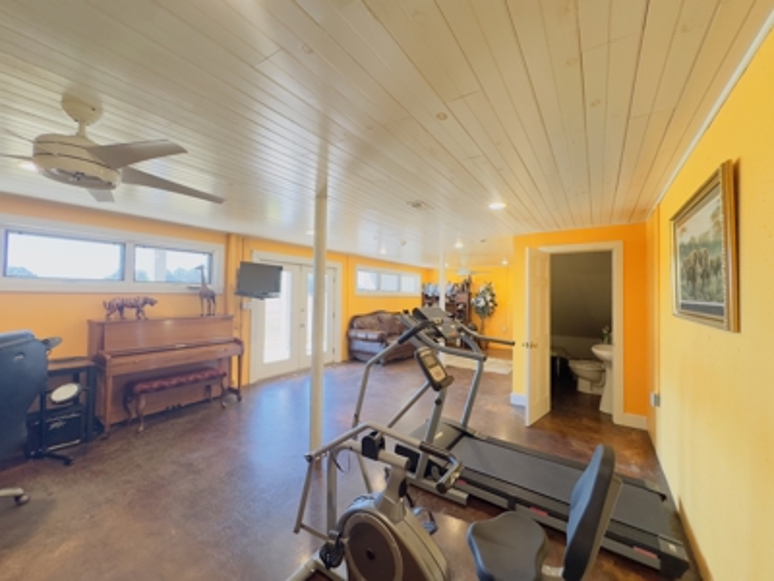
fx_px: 313
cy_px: 290
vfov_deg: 85.7
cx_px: 387
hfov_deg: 102.1
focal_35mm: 14
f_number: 2.2
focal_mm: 2.22
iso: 250
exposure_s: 1/120
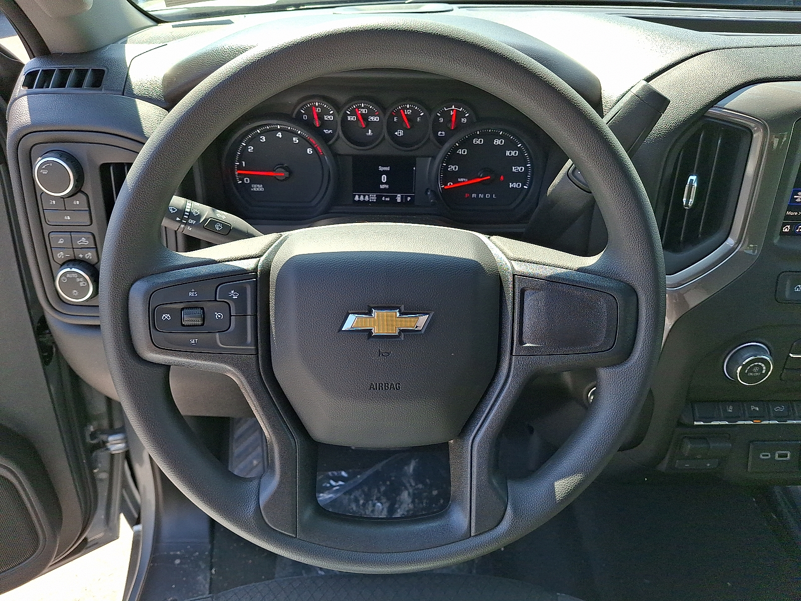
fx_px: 578
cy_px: 300
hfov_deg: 69.4
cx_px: 400
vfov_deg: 54.9
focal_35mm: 25
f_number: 1.8
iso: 30
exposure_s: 1/385
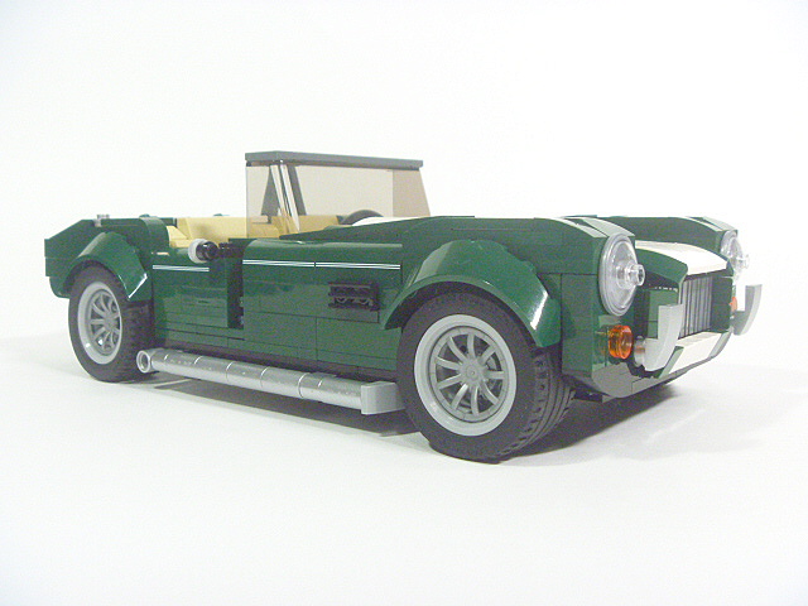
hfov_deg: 52.6
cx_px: 404
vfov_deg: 40.7
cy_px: 303
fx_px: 817
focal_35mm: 35
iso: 800
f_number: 3.5
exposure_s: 1/50
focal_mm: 6.3
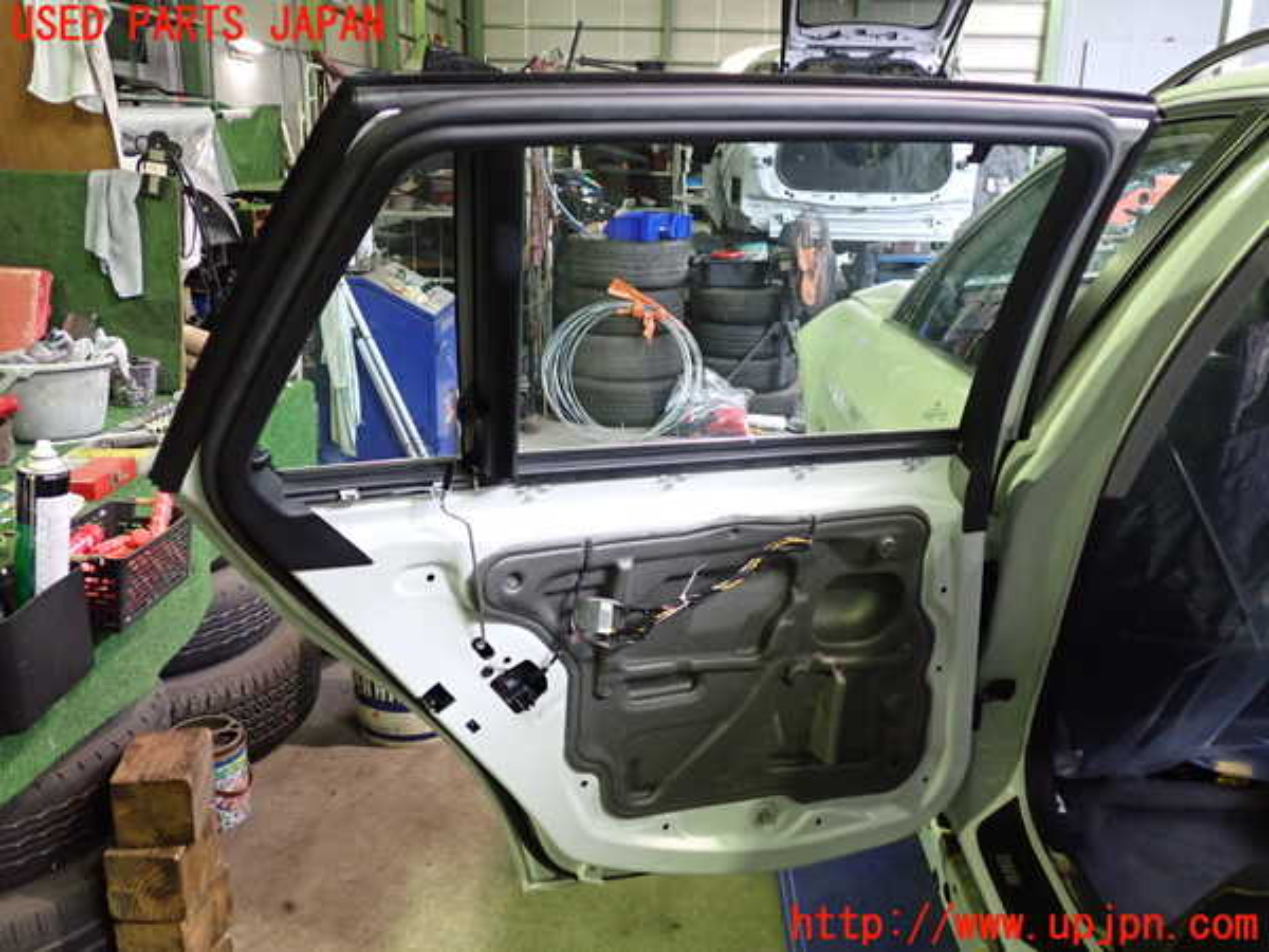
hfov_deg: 60.0
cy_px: 476
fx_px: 1100
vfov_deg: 46.8
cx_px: 634
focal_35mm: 30
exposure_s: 1/30
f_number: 2.3
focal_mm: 5.4
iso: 640
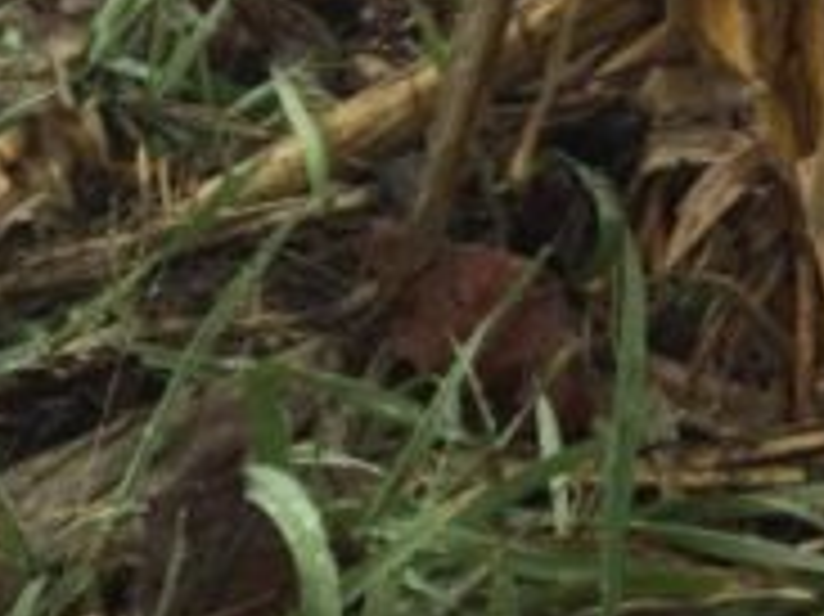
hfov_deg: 14.3
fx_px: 2902
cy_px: -562
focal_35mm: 122
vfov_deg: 11.1
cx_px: 1459
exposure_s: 1/120
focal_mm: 4.15
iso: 32
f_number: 2.2
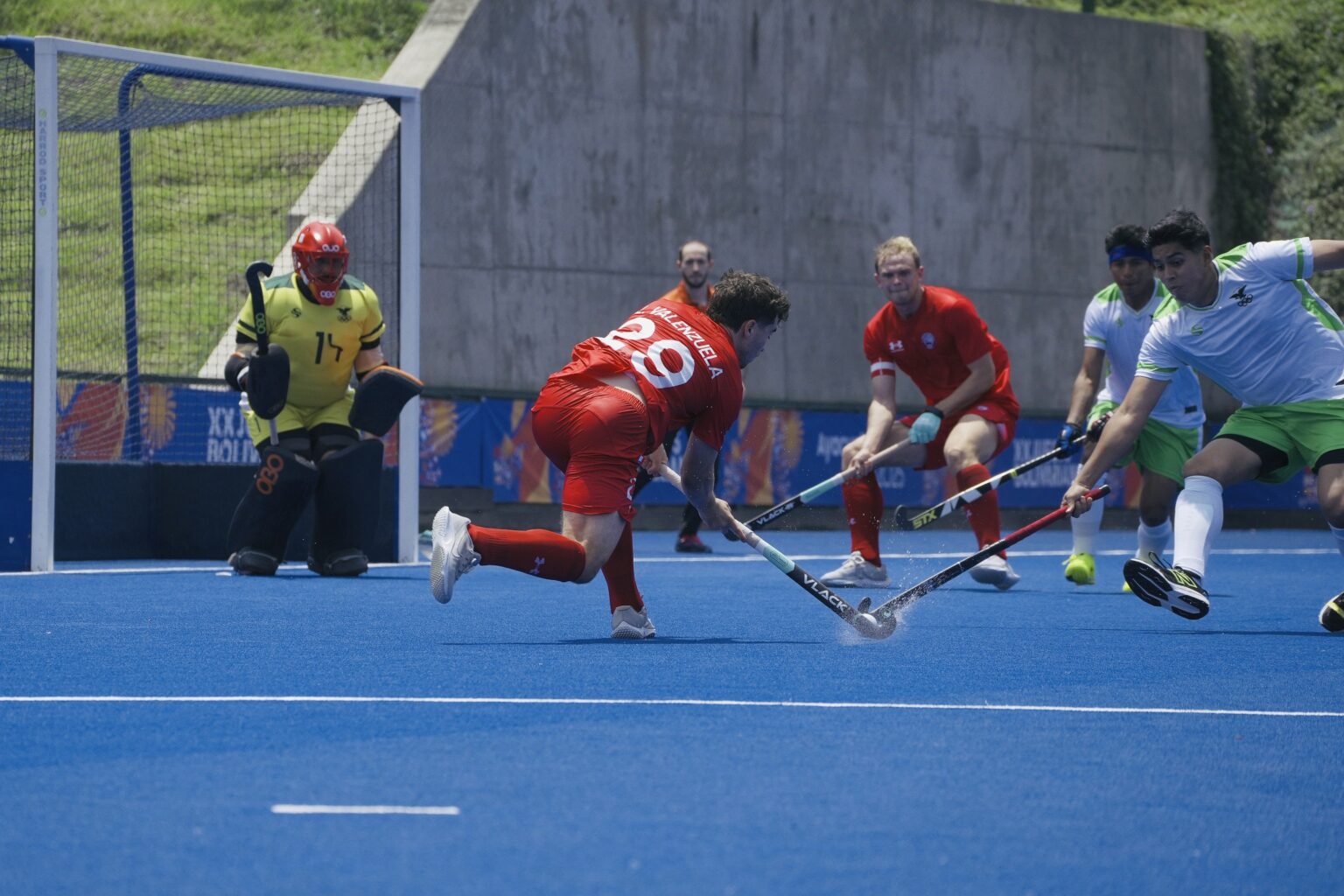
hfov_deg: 11.2
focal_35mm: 184
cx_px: 672
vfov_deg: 7.5
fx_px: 6869
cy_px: 448
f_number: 6.3
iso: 250
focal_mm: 184
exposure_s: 1/1600
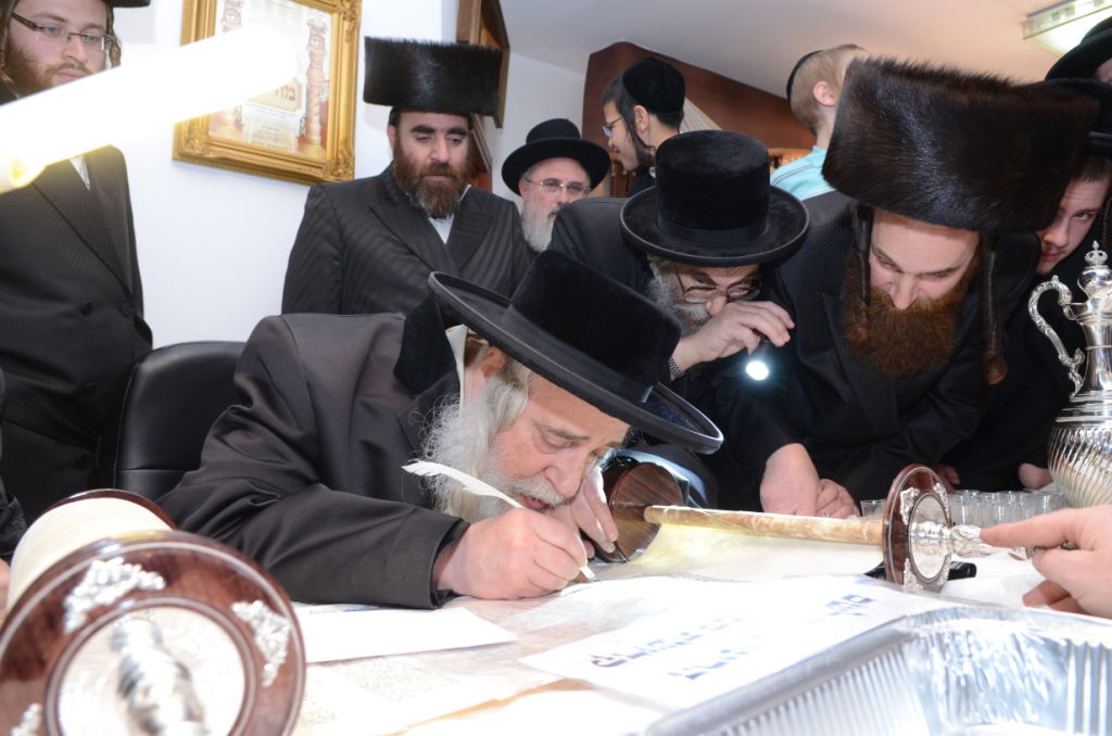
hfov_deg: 70.6
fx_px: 786
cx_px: 556
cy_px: 368
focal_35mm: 26
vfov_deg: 50.2
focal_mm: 17
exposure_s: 1/125
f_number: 4.5
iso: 1000
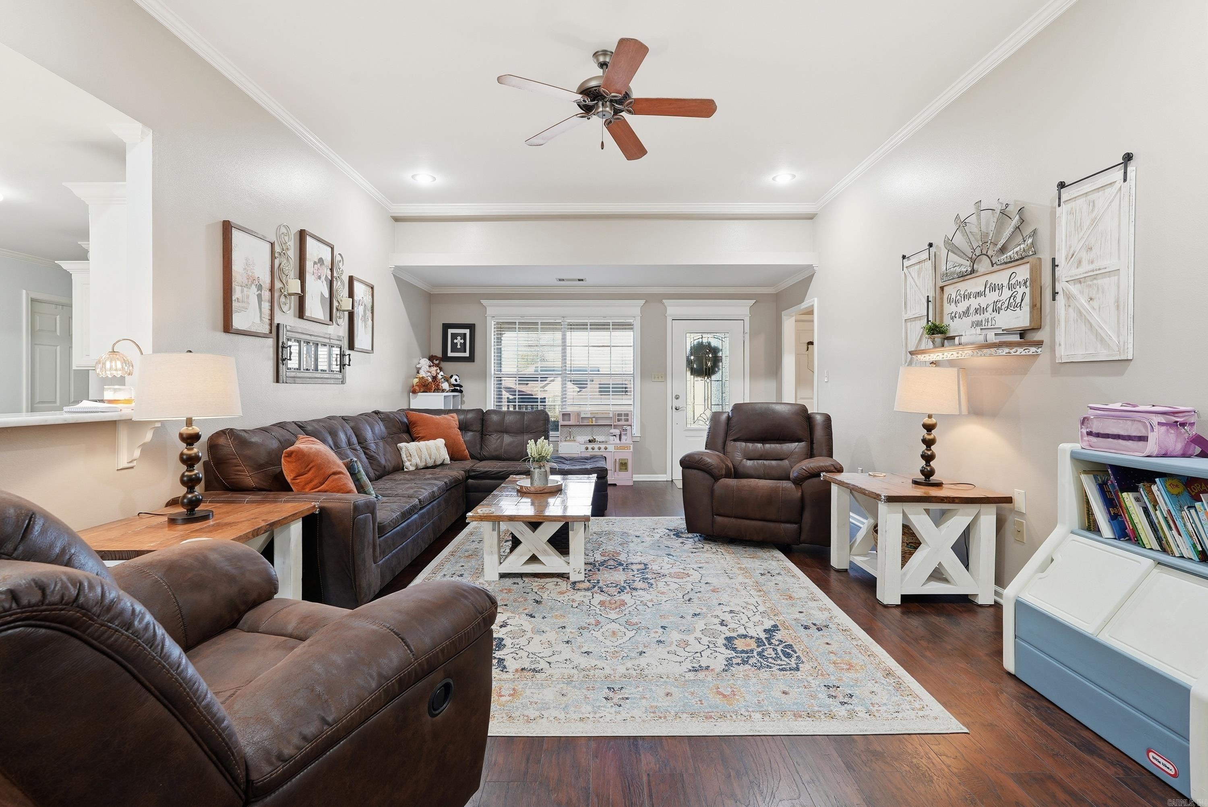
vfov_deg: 73.8
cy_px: 404
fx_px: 537
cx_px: 604
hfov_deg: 96.7
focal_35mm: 16
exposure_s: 1/15
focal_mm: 16
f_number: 9
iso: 250
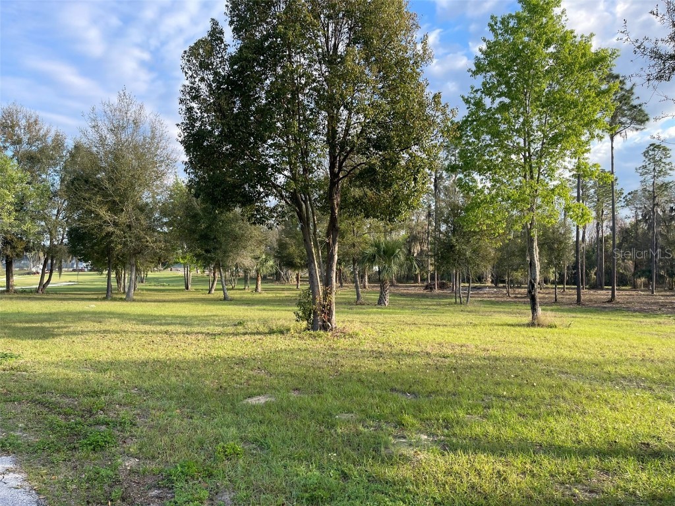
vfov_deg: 53.1
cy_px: 253
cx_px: 338
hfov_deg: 67.3
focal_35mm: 26
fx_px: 507
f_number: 1.6
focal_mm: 5.1
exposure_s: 1/1130
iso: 50
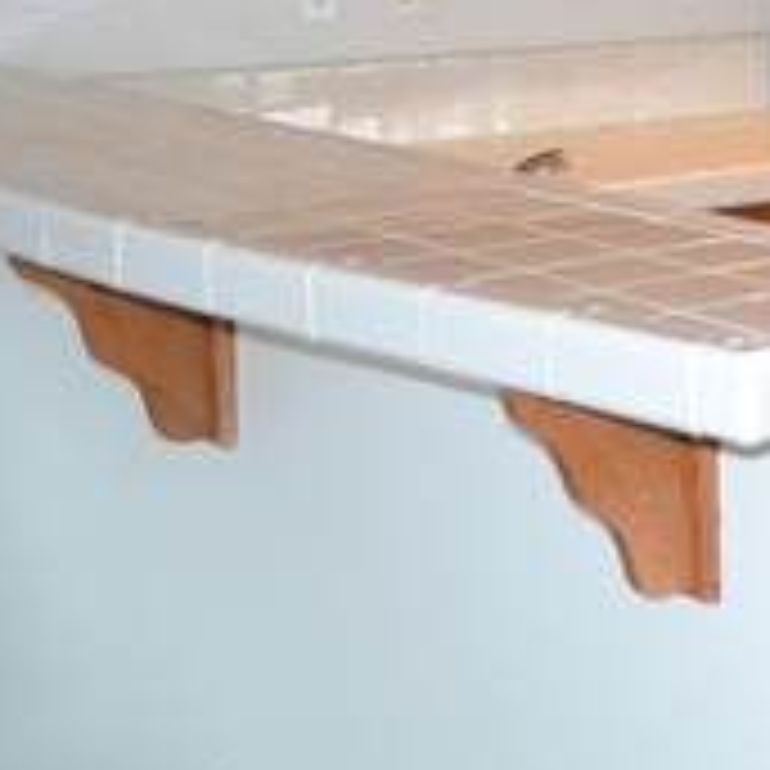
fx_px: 2164
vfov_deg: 19.6
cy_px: 20
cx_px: 1103
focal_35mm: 86
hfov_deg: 18.3
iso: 1000
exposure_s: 1/60
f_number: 3.5
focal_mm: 18
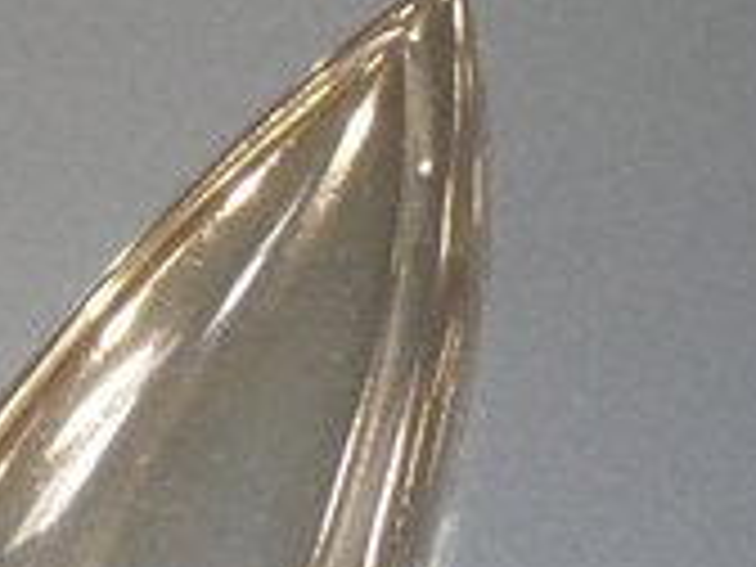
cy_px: 634
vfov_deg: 5.1
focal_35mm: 292
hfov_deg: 6.8
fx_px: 6377
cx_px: 387
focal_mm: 8.6
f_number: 3.8
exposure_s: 1/60
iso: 500
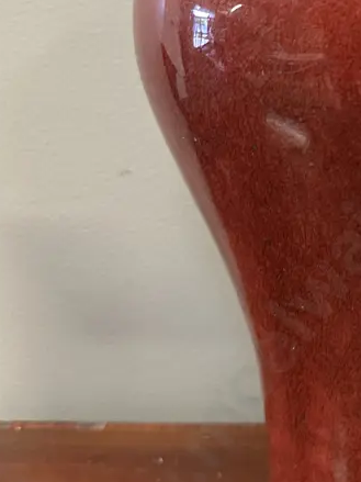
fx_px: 779
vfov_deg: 34.2
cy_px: 176
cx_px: 408
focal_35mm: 56
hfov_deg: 24.2
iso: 400
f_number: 1.78
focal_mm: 6.86
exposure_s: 1/50
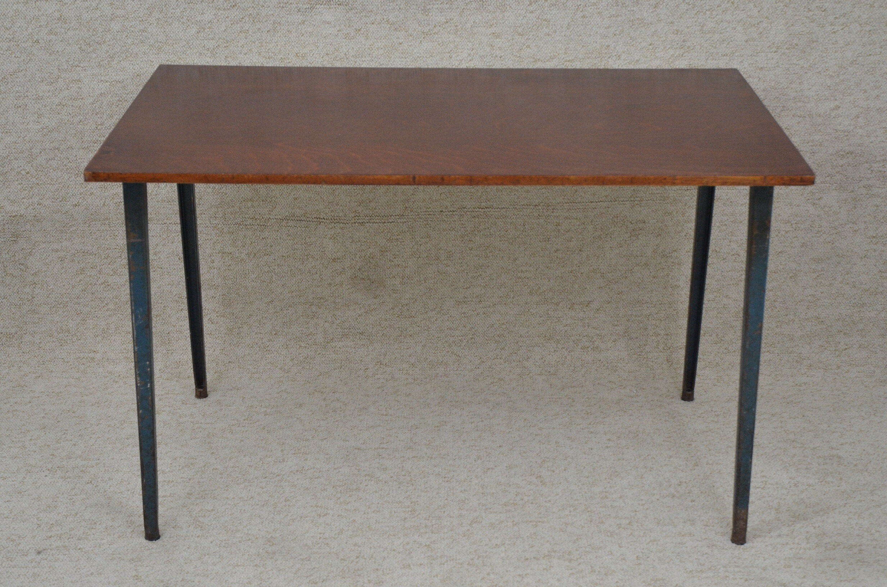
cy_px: 294
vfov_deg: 22.5
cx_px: 444
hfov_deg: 33.5
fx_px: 1475
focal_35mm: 60
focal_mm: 40
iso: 2000
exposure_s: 1/100
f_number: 5
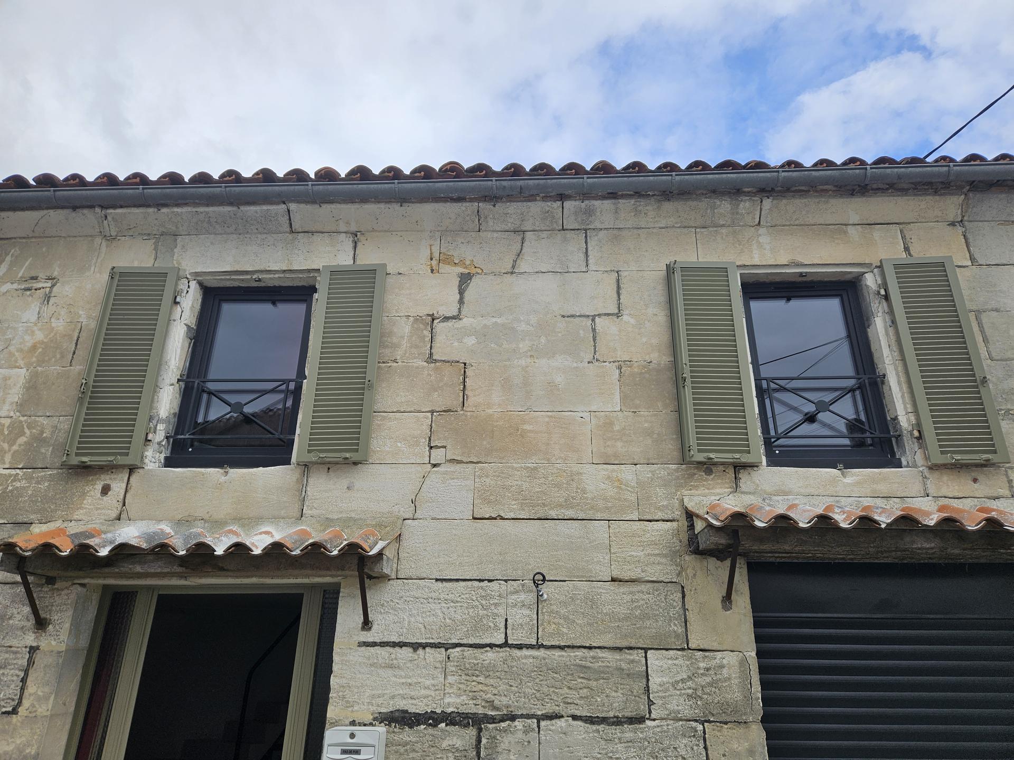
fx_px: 674
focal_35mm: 23
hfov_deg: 73.9
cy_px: 380
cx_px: 507
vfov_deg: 58.9
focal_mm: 5.4
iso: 25
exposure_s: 1/1084
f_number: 1.8
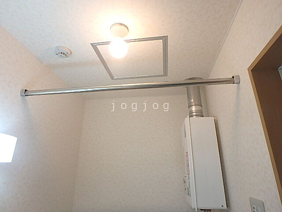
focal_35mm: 21
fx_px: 171
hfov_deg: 79.0
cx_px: 141
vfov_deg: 63.4
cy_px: 106
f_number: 3.5
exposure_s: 1/40
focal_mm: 3.7
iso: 200
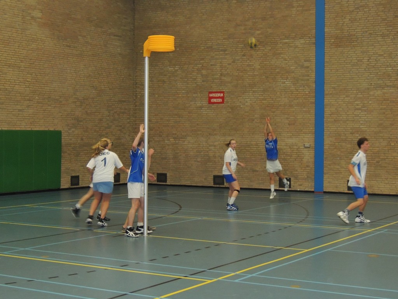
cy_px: 150
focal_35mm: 70
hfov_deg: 27.8
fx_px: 805
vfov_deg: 21.0
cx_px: 199
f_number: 3.9
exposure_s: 1/50
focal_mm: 12.4
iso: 800
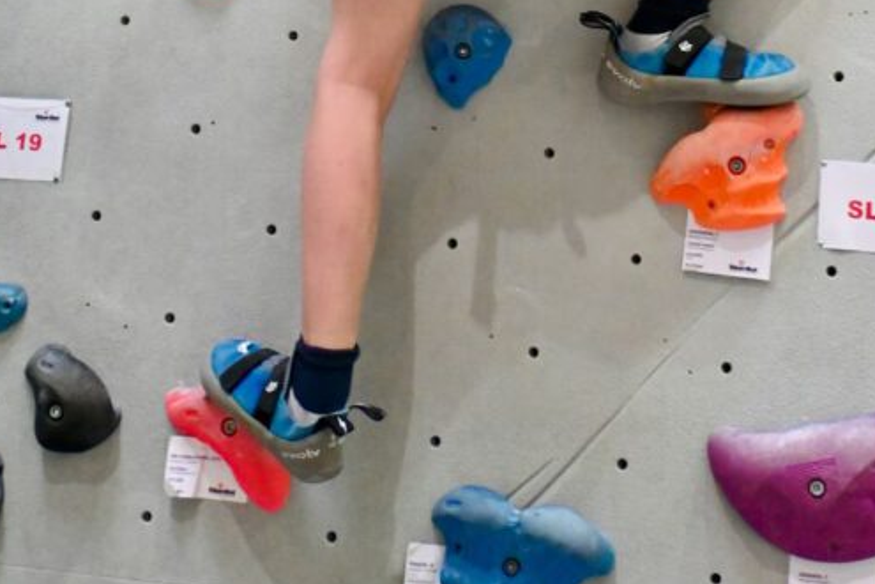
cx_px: 598
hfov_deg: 24.7
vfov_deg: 15.1
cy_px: -375
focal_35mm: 82
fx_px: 1985
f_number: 4.2
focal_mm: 24.5
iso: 4500
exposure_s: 1/60
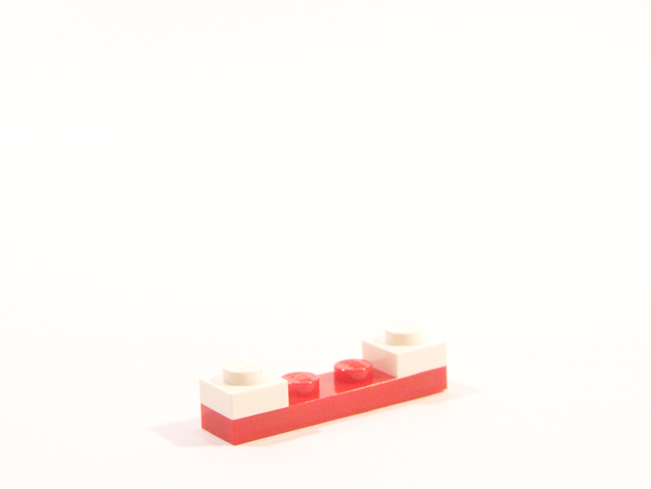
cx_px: 326
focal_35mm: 82
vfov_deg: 18.0
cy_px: 244
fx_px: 1542
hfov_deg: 23.8
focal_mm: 13.7
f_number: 3.6
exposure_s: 1/30
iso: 400
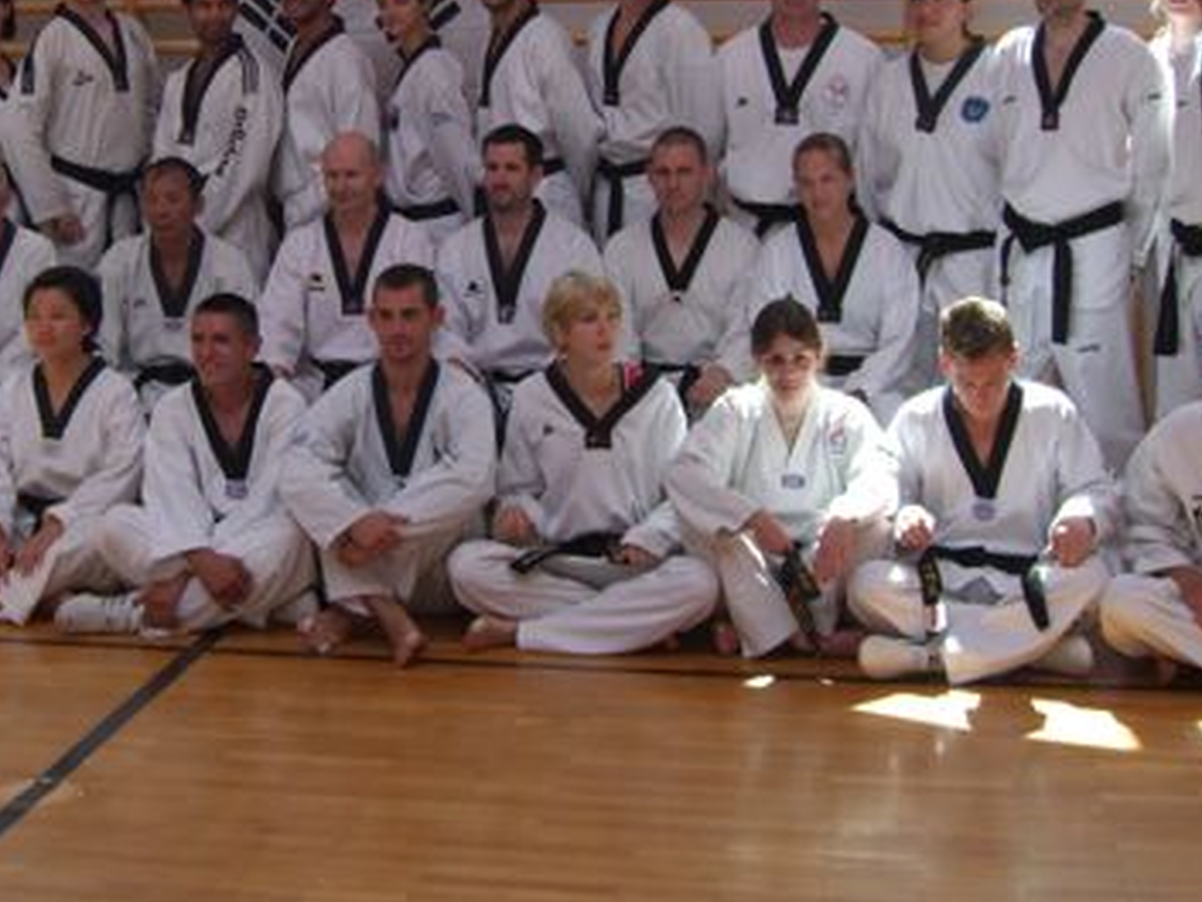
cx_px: 297
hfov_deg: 27.8
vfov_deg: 21.1
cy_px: 222
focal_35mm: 69
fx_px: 2396
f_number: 2.8
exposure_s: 1/100
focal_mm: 7.9
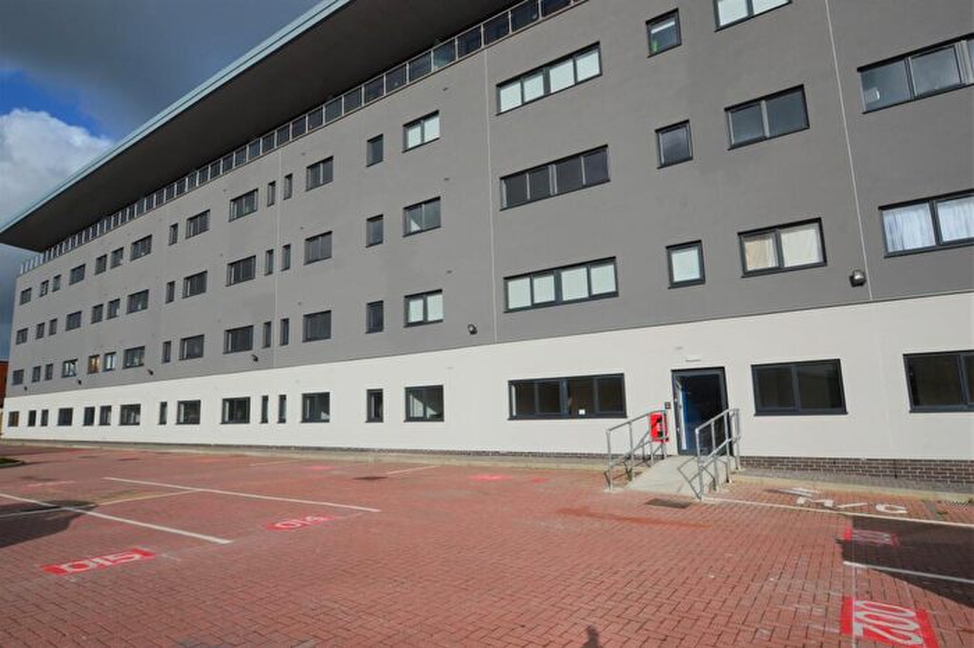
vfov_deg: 77.3
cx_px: 487
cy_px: 324
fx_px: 406
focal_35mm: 15
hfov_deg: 100.4
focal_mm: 10
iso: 220
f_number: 11
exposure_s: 1/500
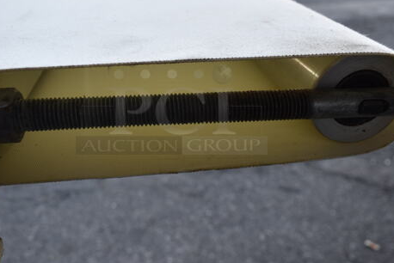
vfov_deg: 36.8
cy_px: 109
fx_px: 394
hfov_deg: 53.0
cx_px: 172
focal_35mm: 36
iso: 100
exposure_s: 1/100
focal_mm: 18
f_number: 5
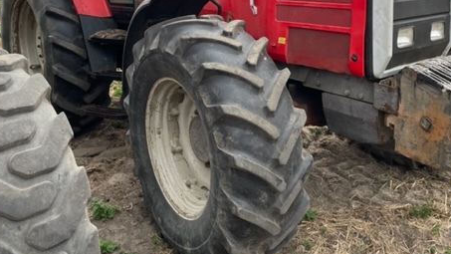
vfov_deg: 28.7
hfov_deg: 50.3
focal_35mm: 40
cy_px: 30
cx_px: 258
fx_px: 478
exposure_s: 1/335
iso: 32
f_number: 1.6
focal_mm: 4.2
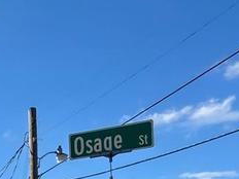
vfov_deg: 14.8
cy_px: 324
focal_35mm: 87
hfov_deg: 16.3
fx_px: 601
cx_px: -259
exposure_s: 1/812
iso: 40
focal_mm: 2.22
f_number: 2.2
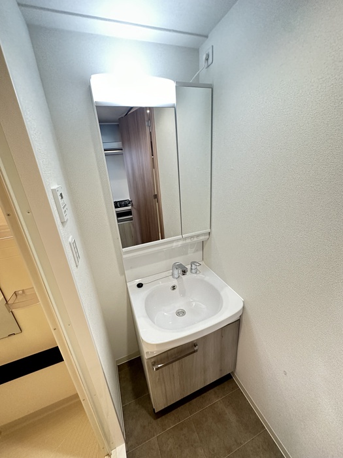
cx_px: 172
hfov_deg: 85.7
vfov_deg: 102.1
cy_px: 229
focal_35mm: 14
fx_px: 185
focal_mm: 2.22
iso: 320
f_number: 2.2
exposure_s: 1/60
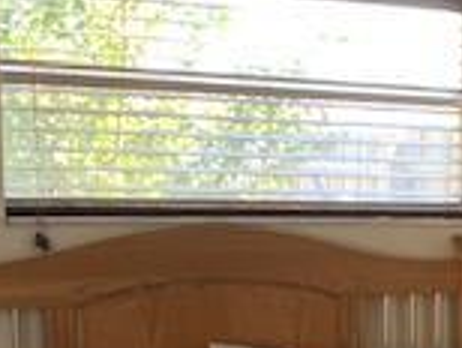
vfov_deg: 13.3
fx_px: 1444
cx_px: 564
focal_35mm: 108
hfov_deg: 17.3
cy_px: 429
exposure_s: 1/60
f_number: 1.8
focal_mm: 4.25
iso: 125
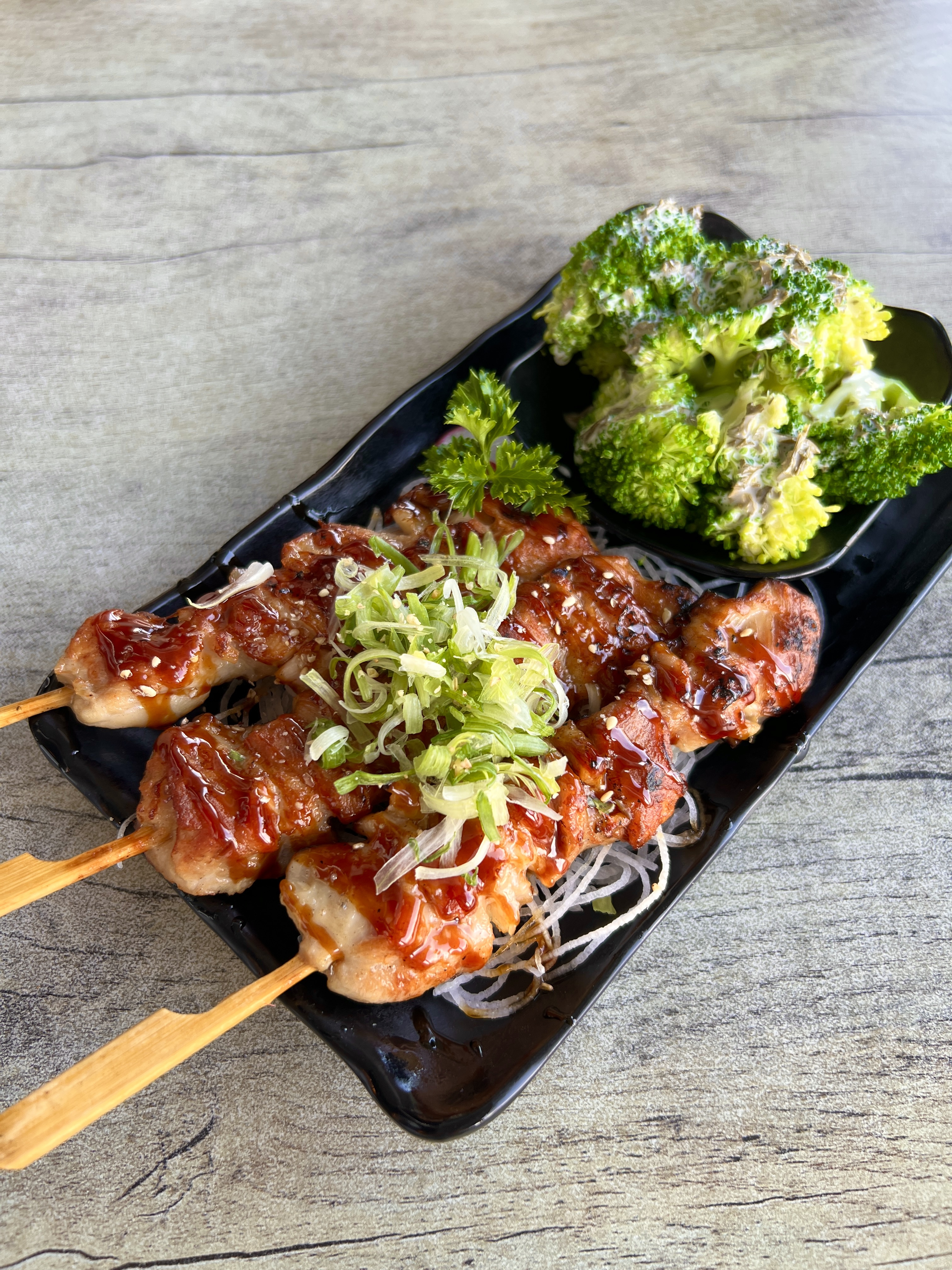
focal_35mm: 26
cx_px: 476
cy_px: 635
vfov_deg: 67.3
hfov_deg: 53.1
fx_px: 953
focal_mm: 5.7
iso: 40
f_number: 1.5
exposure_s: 1/121
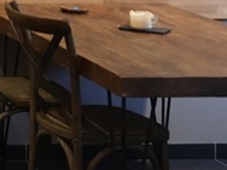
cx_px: -350
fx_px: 1036
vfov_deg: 8.9
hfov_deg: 10.4
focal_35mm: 158
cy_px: -154
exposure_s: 1/33
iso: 100
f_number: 2.2
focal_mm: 4.15
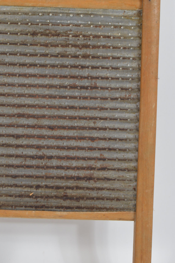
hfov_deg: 10.4
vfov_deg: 15.6
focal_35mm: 131
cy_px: 105
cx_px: 57
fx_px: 957
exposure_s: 1/80
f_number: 9
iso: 100
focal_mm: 50
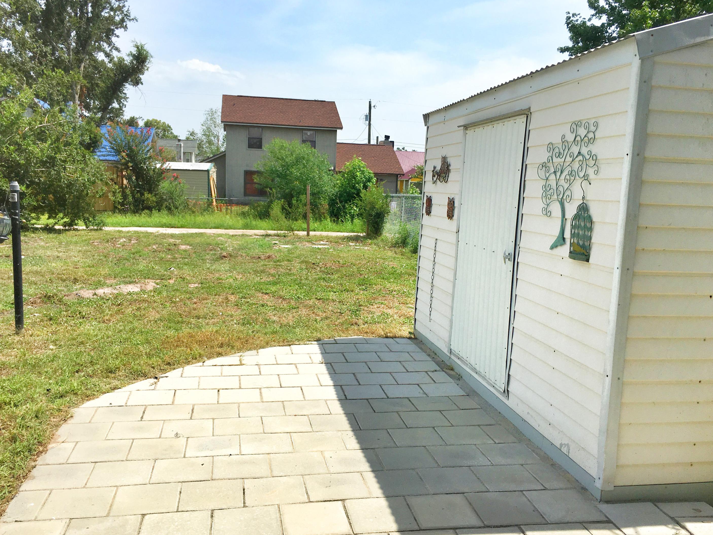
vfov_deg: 45.4
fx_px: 639
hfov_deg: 58.3
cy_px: 271
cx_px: 352
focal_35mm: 31
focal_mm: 4.15
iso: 25
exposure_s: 1/2849
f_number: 2.2
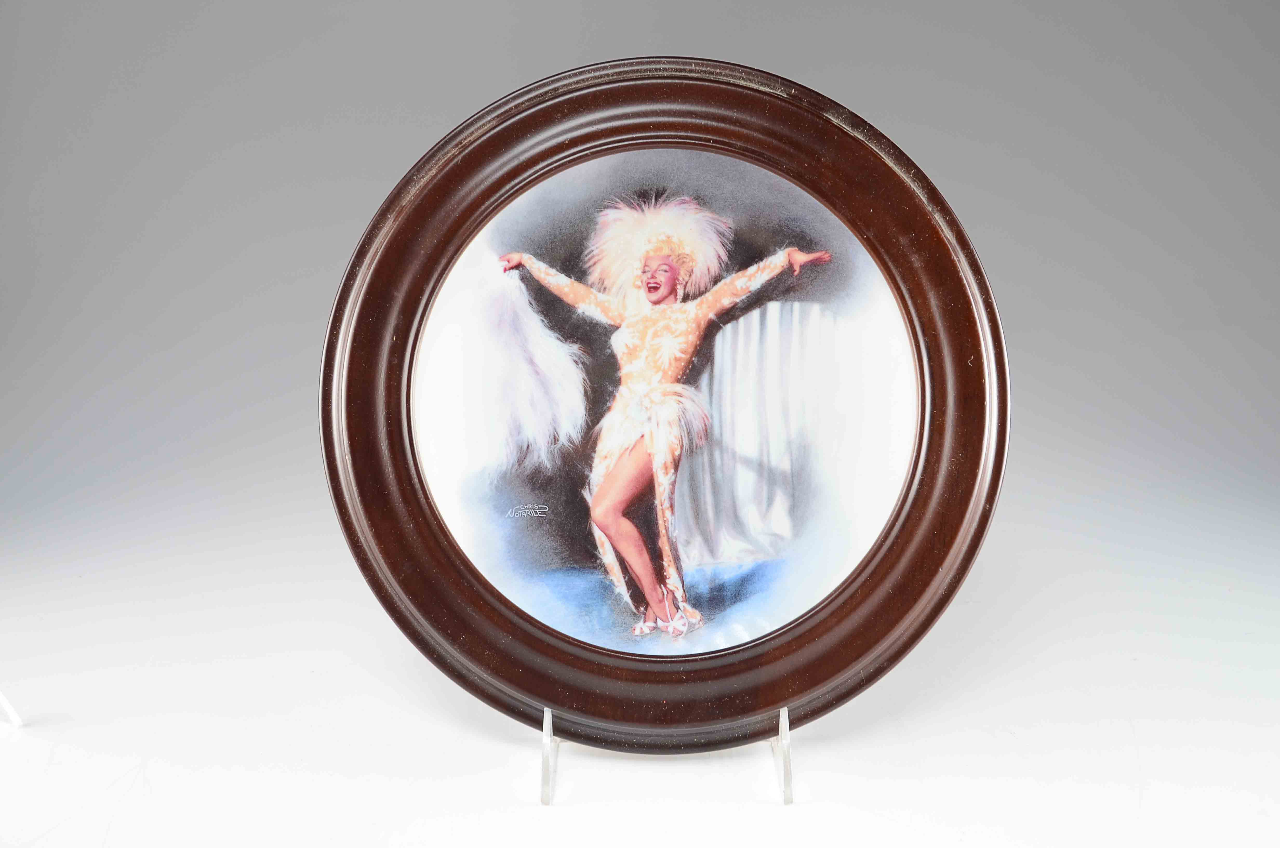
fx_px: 1277
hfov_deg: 53.2
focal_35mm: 36
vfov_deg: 36.7
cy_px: 424
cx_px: 640
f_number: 6.3
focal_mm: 24
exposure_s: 1/80
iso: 100
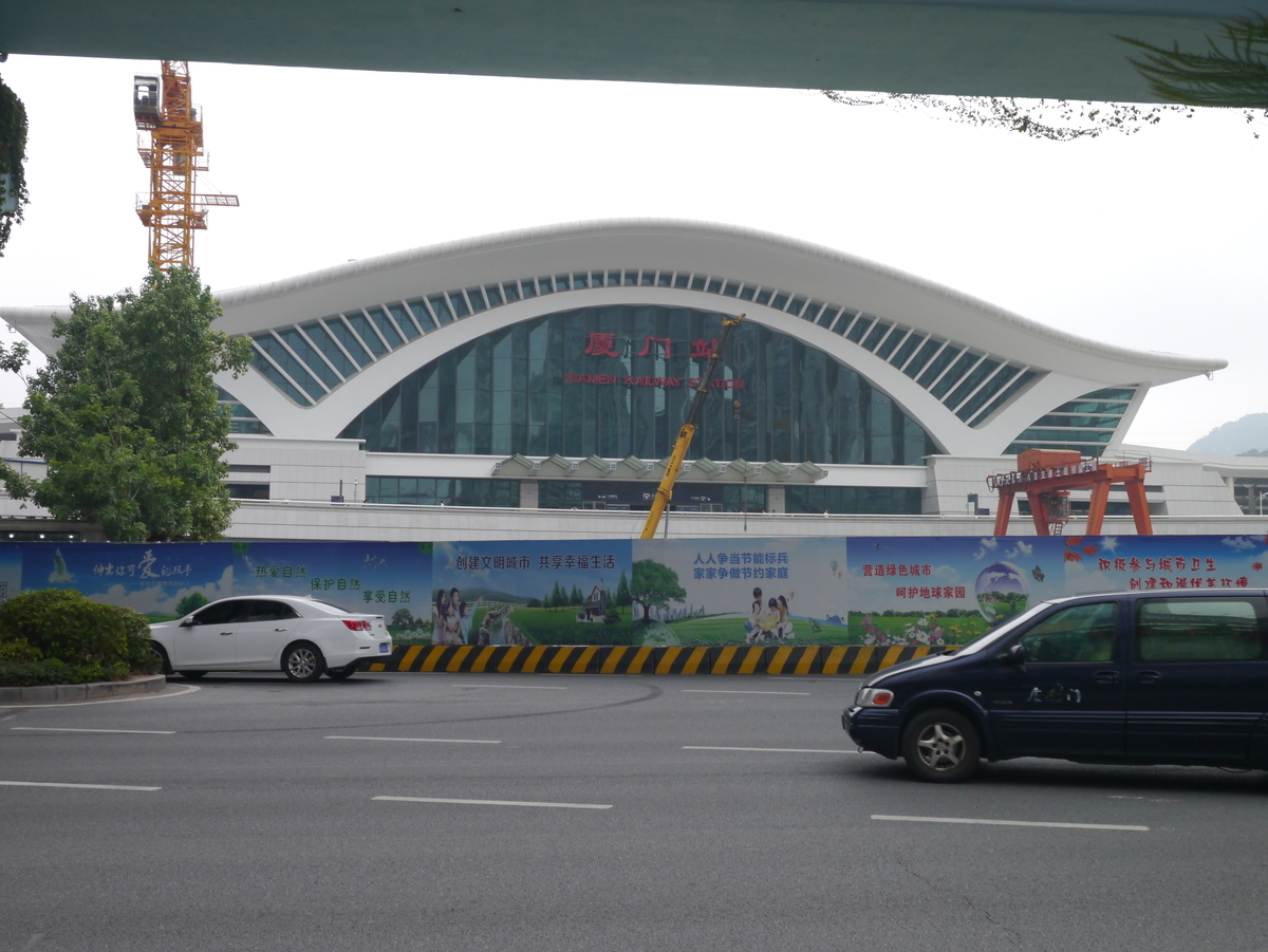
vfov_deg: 36.0
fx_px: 1466
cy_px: 476
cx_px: 634
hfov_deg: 46.8
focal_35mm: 40
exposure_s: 1/400
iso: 400
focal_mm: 20
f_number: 9
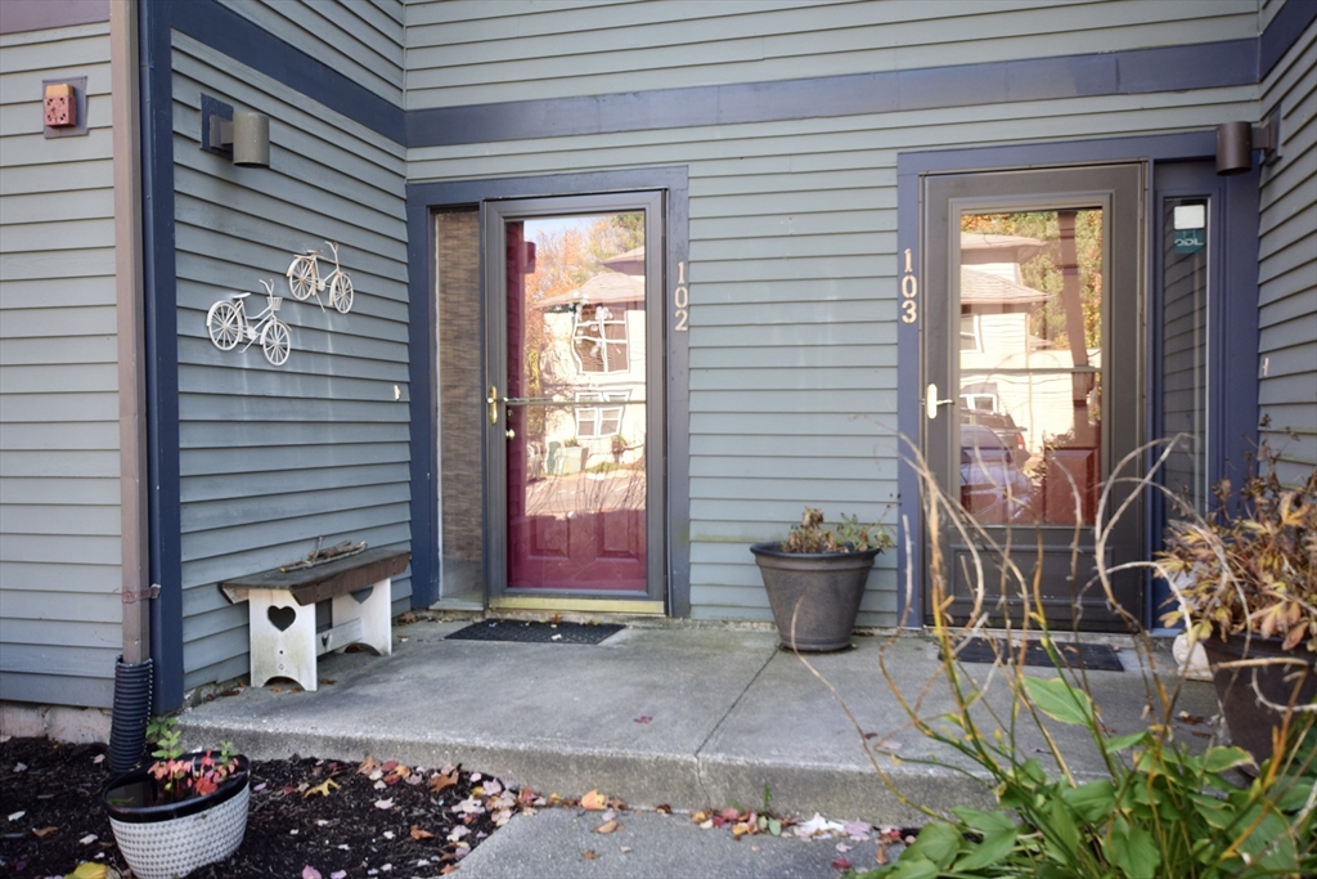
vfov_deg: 43.6
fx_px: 1098
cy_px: 440
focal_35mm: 30
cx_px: 658
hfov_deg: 61.9
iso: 400
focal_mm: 20
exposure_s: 1/100
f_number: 5
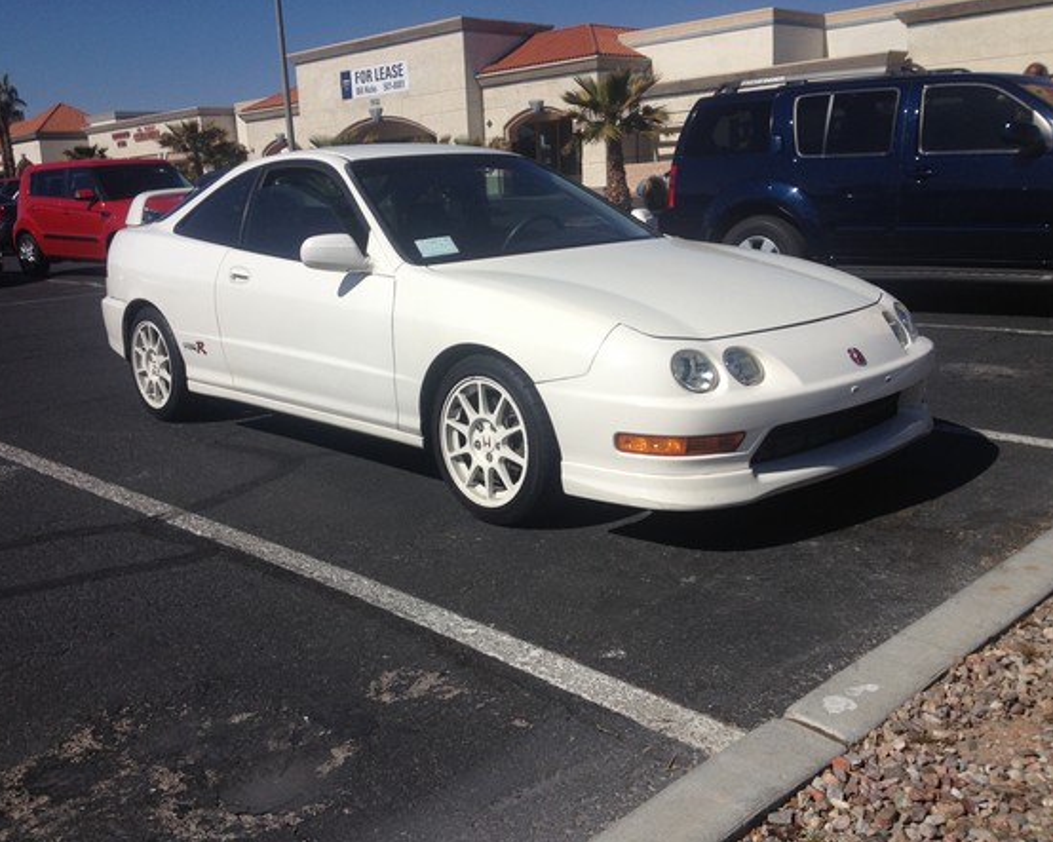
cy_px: 420
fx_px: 1153
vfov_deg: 40.1
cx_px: 496
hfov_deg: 49.1
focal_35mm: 37
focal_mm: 4.28
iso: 50
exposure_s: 1/4255
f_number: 2.4
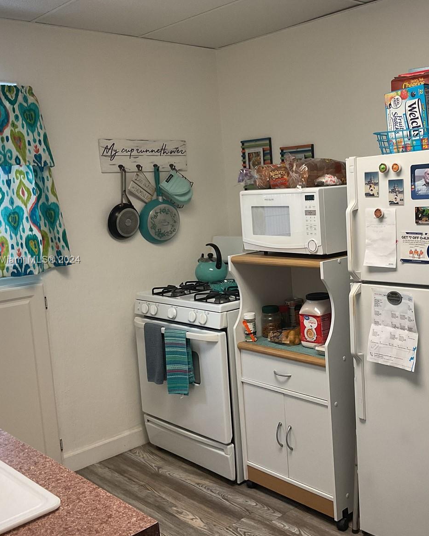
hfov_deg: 37.6
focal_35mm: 39
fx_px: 619
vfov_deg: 46.8
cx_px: 302
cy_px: 260
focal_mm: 3
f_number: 1.8
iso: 64
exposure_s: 1/120
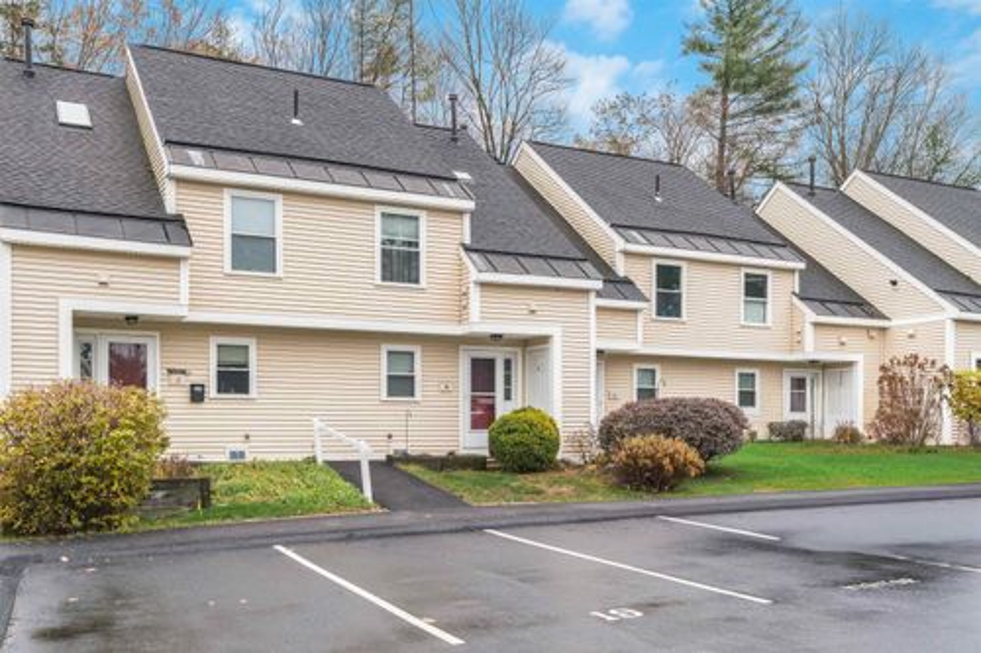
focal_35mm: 35
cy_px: 326
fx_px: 953
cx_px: 490
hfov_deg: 54.5
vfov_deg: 37.8
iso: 1250
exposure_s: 1/320
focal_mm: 35
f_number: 8
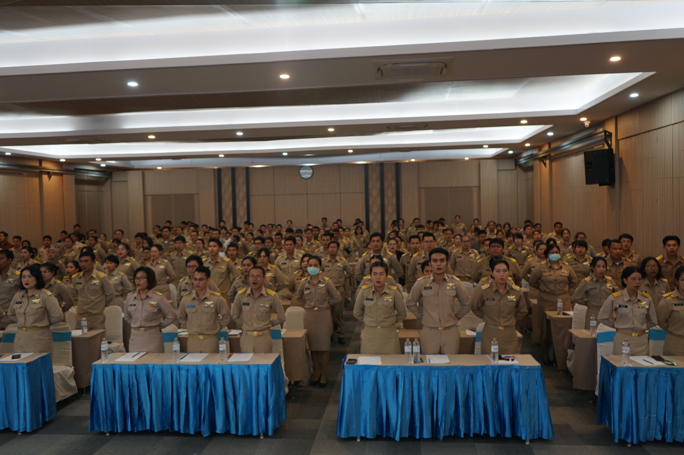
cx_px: 342
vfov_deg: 44.9
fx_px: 551
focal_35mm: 29
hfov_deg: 63.7
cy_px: 228
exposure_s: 1/60
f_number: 4
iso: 800
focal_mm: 29
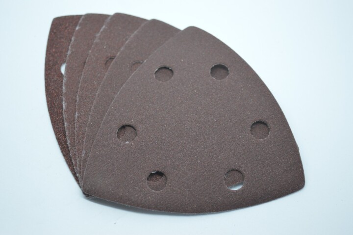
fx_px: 661
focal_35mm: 68
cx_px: 176
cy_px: 118
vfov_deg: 20.1
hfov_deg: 29.9
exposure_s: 1/50
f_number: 5
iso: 400
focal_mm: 45
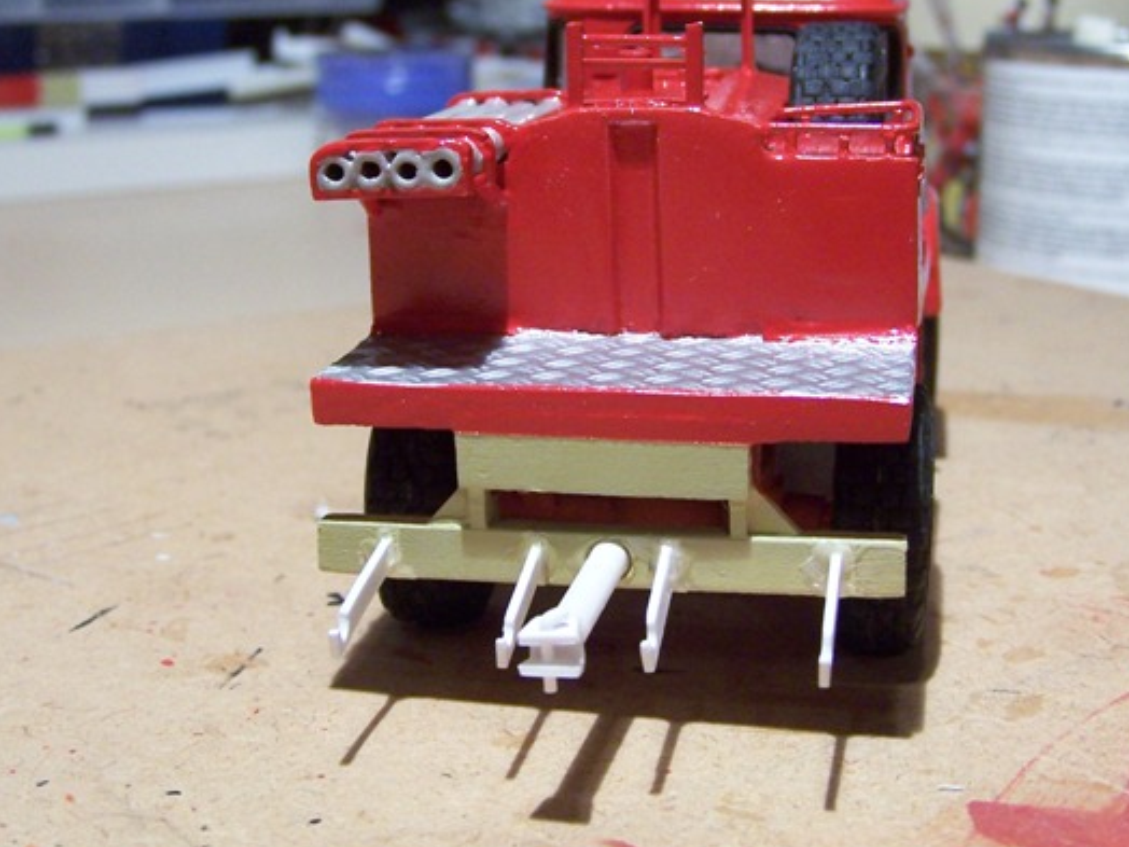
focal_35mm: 58
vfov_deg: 25.1
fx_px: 1892
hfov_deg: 33.2
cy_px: 284
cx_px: 603
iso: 140
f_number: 2.8
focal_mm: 6.3
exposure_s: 1/30
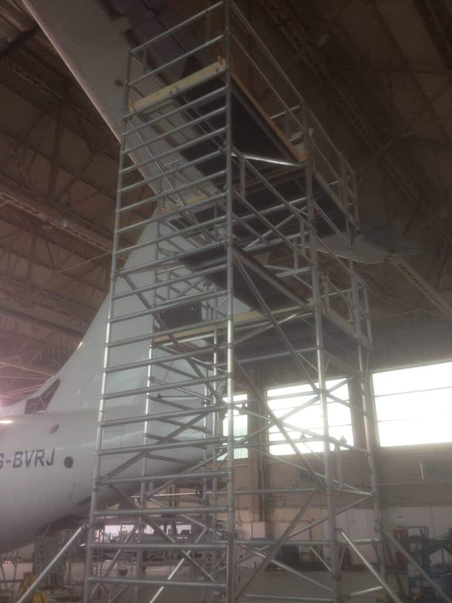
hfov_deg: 42.9
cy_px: 302
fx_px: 575
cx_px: 226
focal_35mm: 33
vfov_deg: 55.4
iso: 64
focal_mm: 4.13
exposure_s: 1/60
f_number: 2.4
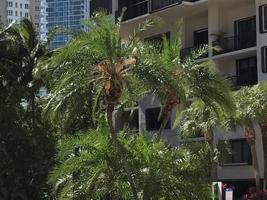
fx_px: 802
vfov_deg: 14.2
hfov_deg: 18.7
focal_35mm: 104
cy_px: 108
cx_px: 55
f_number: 1.8
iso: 20
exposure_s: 1/2457
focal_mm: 3.99
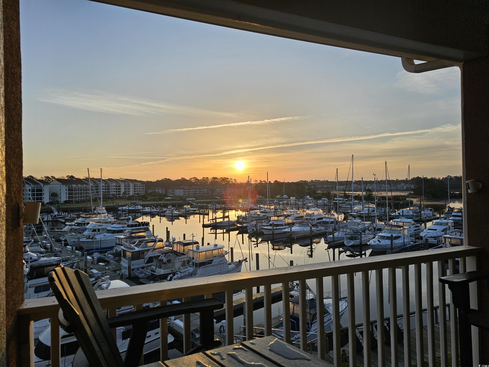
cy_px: 184
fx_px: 325
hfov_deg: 73.9
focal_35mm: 23
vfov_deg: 58.9
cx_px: 244
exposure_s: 1/461
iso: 10
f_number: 1.7
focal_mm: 6.3
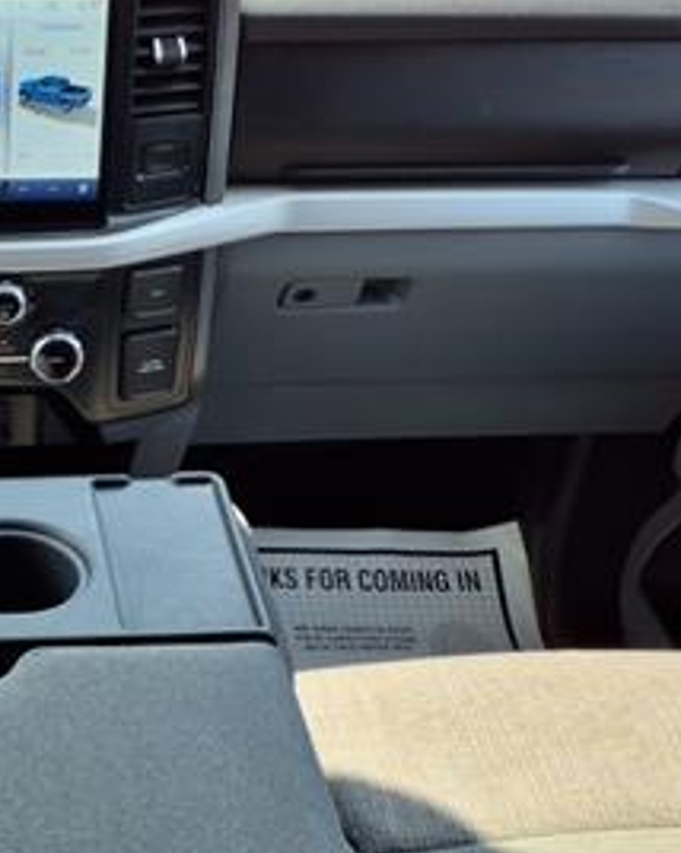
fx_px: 1589
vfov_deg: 29.7
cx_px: -57
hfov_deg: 22.9
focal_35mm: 63
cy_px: 598
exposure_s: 1/200
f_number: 1.9
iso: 40
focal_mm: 3.58
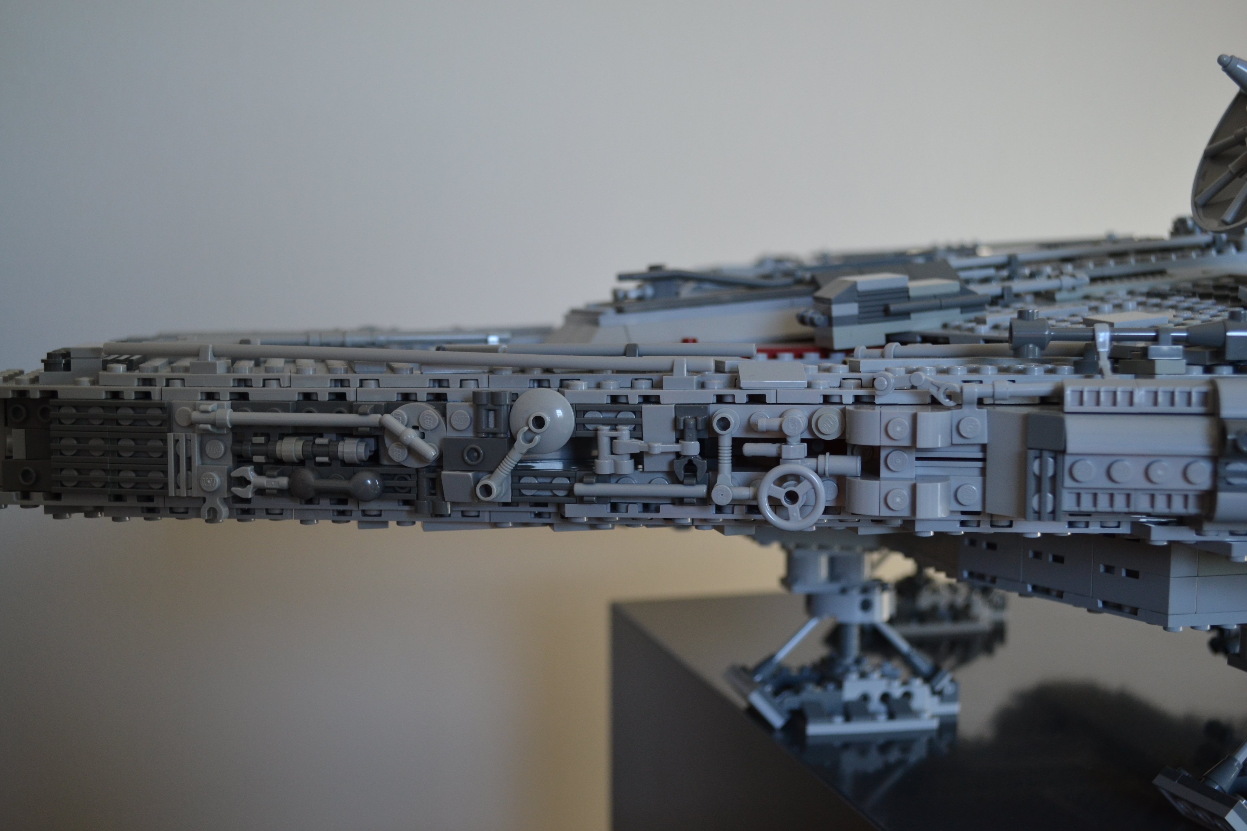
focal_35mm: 42
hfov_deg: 46.4
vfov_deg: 31.9
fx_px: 1455
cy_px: 416
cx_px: 624
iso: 400
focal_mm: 28
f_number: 4.5
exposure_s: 1/30
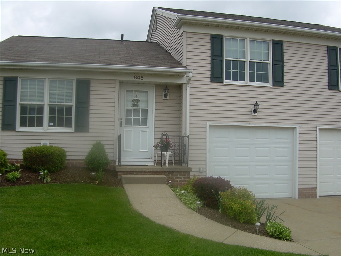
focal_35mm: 38
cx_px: 170
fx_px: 374
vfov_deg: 37.7
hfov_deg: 49.0
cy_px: 128
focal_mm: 6.3
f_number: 4.6
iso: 50
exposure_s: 1/273
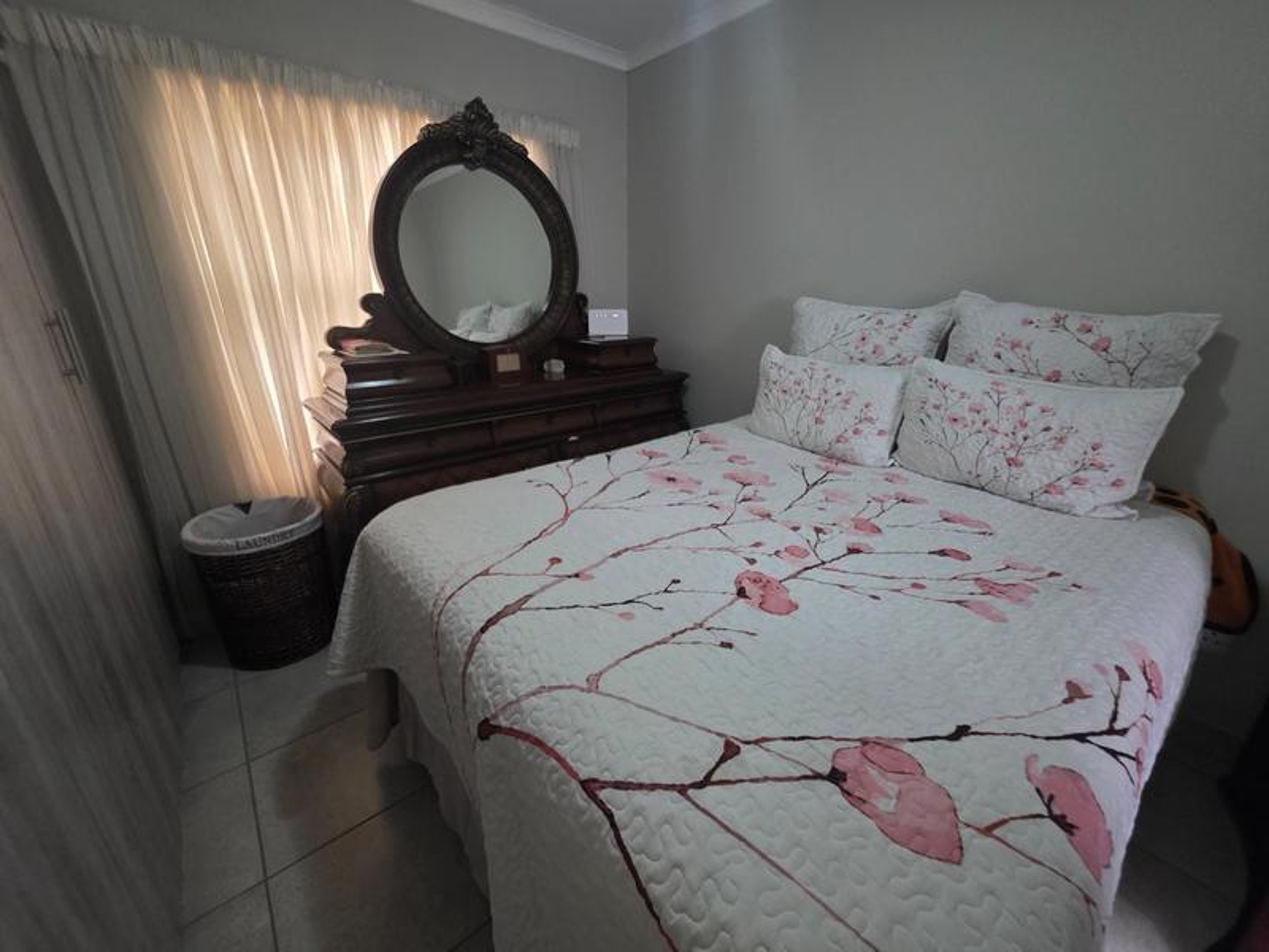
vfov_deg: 89.9
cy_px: 476
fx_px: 477
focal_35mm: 13
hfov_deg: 106.2
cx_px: 634
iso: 500
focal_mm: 2.2
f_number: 1.9
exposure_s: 1/50
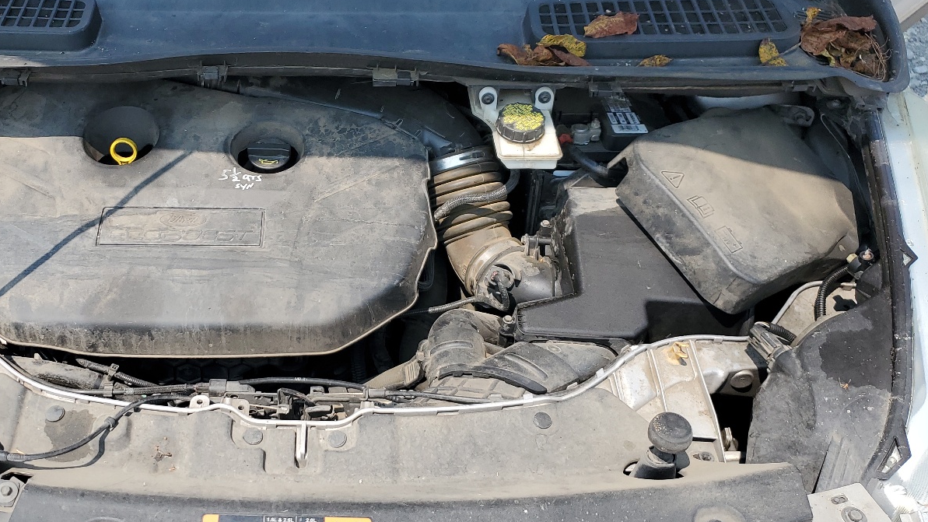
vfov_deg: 31.2
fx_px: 935
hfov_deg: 51.8
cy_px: 250
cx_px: 313
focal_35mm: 38
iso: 50
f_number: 1.5
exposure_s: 1/1667
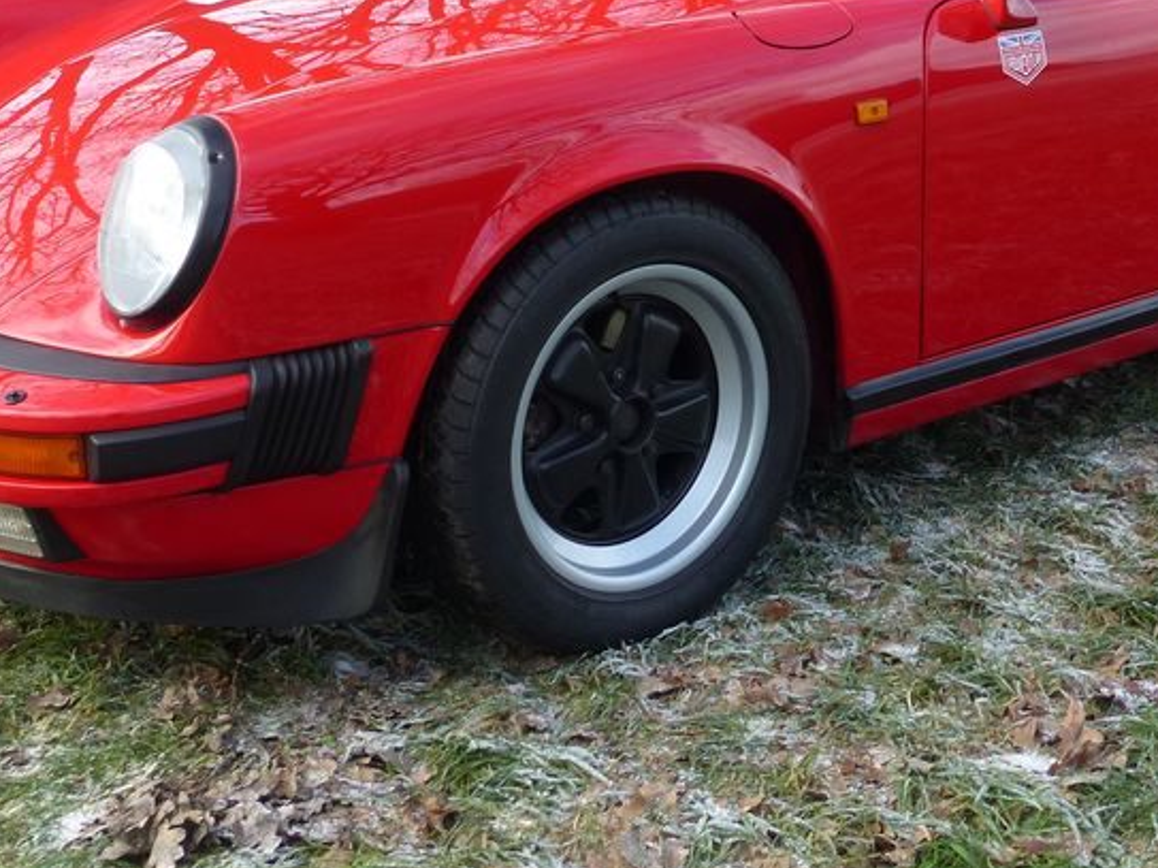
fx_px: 2207
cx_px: 710
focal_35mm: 66
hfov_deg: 29.3
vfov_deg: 21.7
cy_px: 81
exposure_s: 1/125
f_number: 4
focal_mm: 6.3
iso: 100
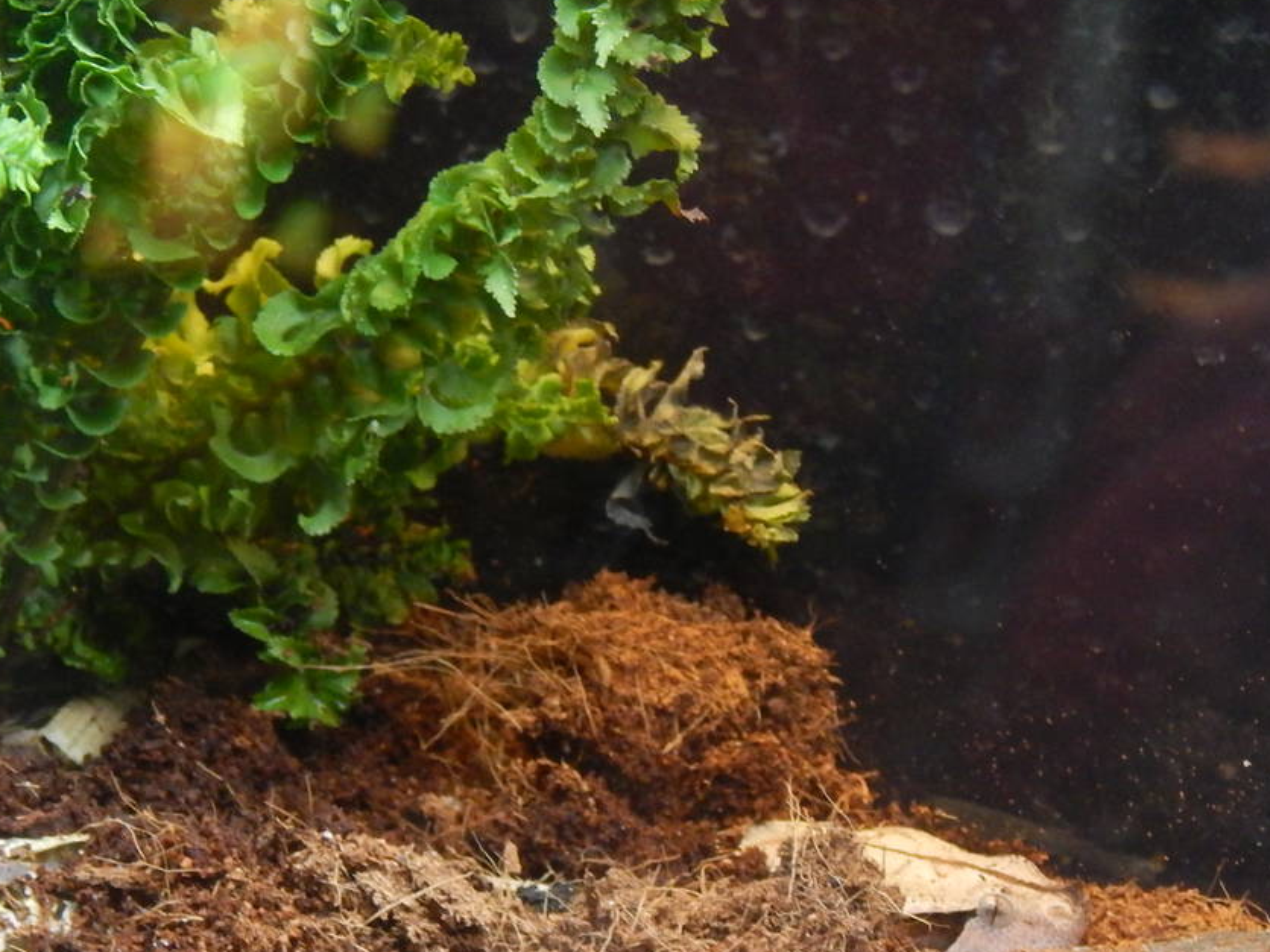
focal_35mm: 201
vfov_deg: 7.4
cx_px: 438
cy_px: 815
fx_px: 7374
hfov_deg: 9.8
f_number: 4.5
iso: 400
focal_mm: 18.7
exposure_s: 1/30
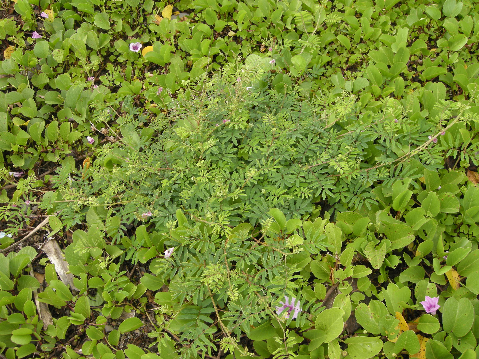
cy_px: 180
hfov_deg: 52.6
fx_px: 484
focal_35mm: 35
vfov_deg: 40.7
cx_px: 240
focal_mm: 7.5
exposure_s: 1/124
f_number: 4.8
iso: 64
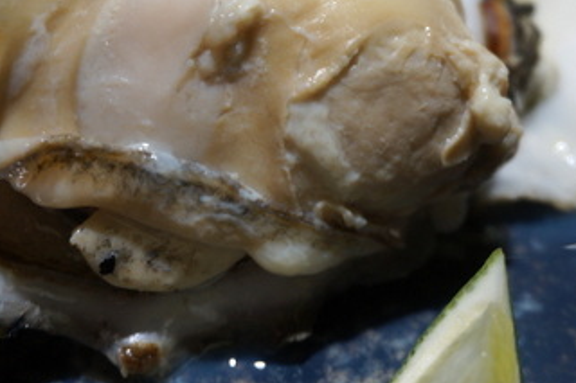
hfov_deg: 26.0
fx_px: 1247
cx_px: 257
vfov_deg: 17.1
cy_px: 6
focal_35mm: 78
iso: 400
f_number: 4.5
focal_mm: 26
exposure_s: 1/60
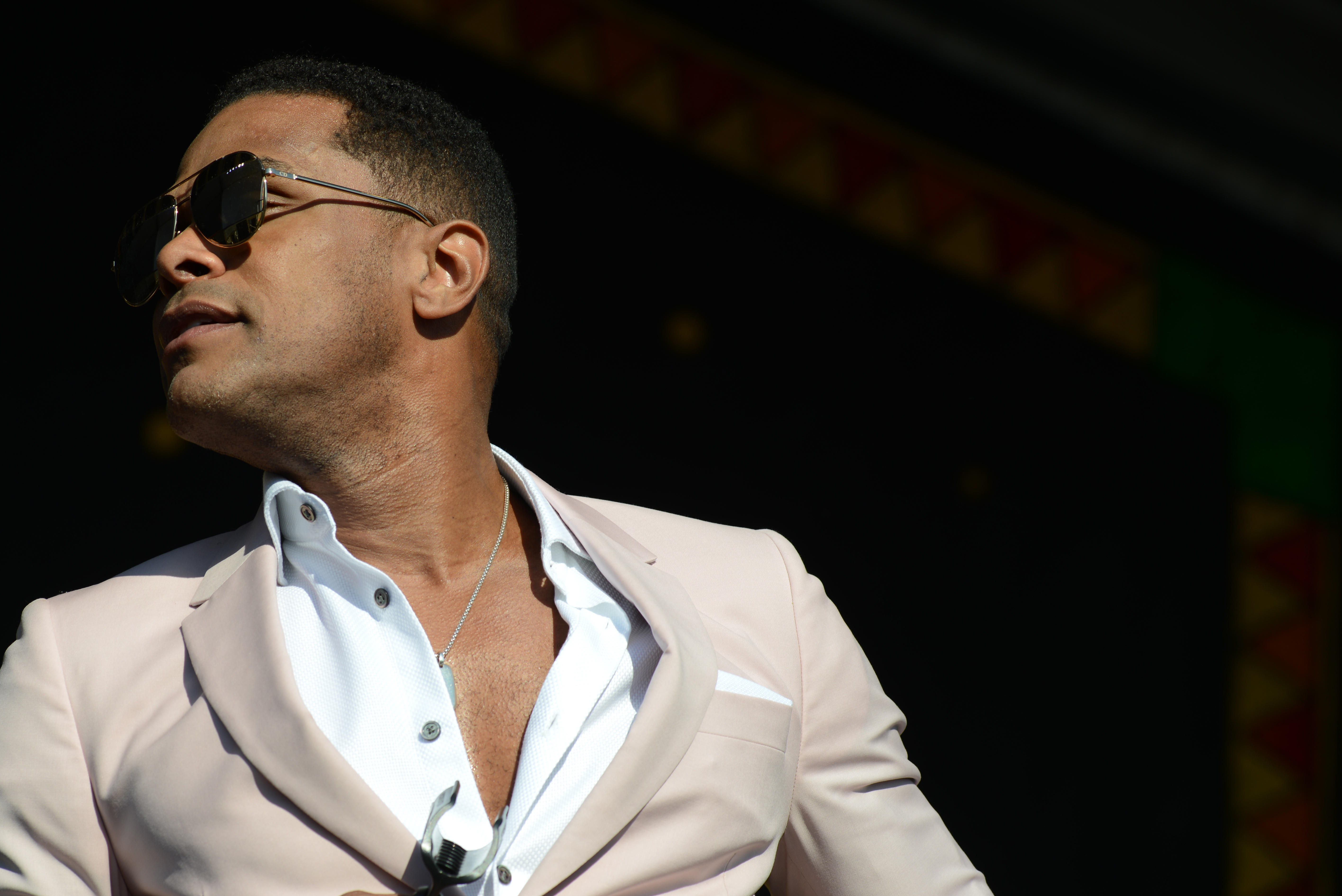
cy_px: 542
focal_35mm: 163
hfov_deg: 12.6
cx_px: 479
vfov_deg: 8.4
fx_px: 6078
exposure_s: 1/400
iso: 80
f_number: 6.3
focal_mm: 125
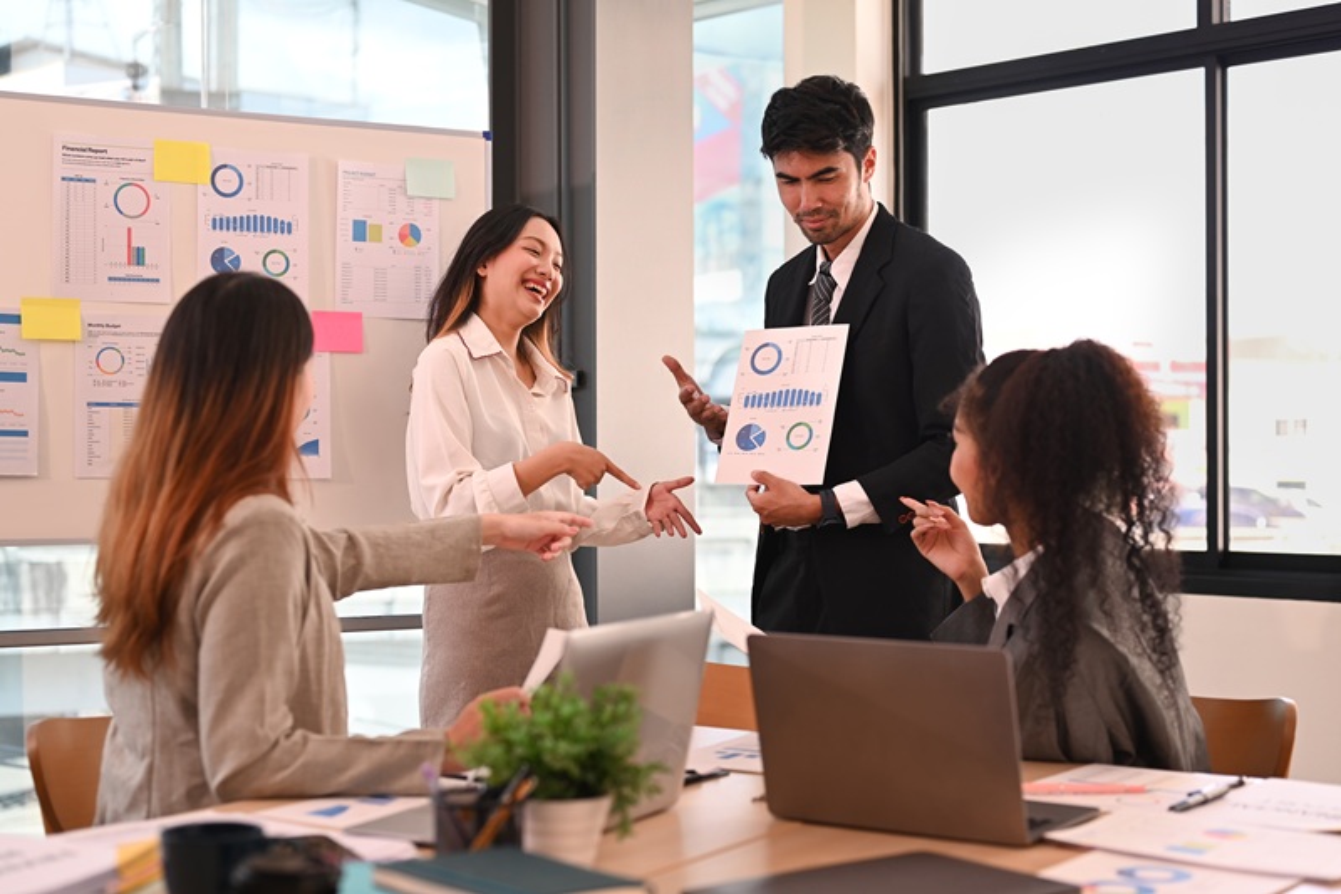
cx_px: 670
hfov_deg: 39.6
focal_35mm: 50
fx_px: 1862
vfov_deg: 27.0
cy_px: 447
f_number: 2.8
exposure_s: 1/640
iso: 400
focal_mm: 50
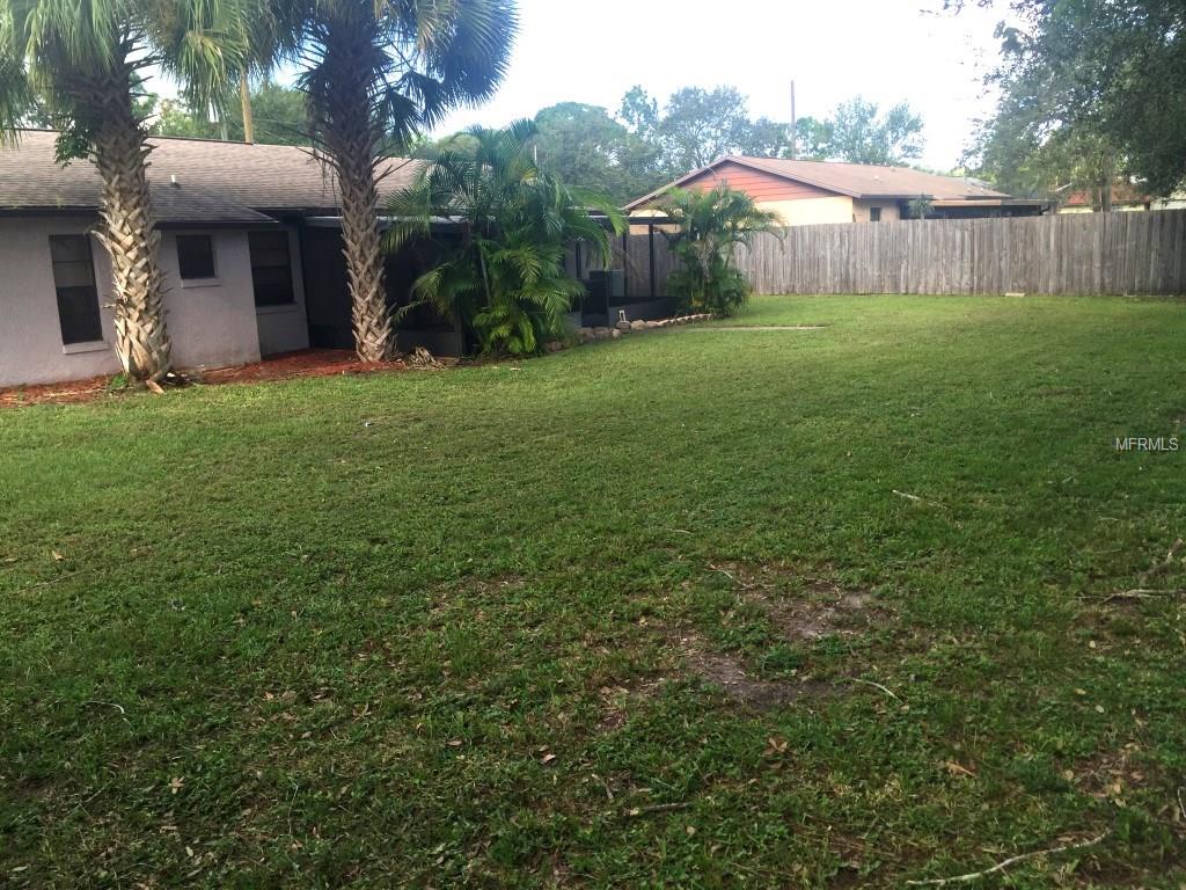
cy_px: 445
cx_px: 593
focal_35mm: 29
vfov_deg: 48.2
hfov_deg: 61.7
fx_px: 994
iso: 32
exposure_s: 1/356
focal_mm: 4.15
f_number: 2.2
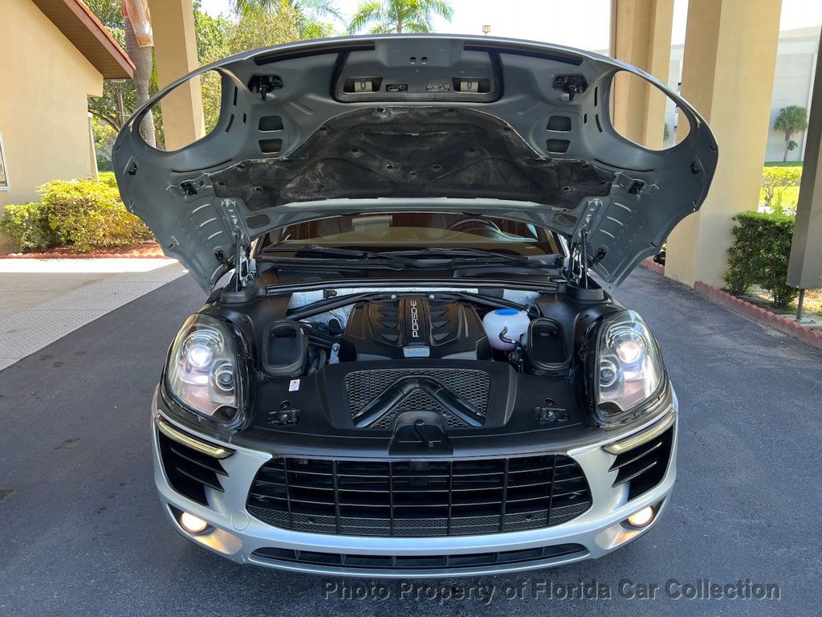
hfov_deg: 67.3
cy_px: 308
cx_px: 411
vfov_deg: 53.1
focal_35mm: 26
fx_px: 617
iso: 50
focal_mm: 5.7
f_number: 1.5
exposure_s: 1/166
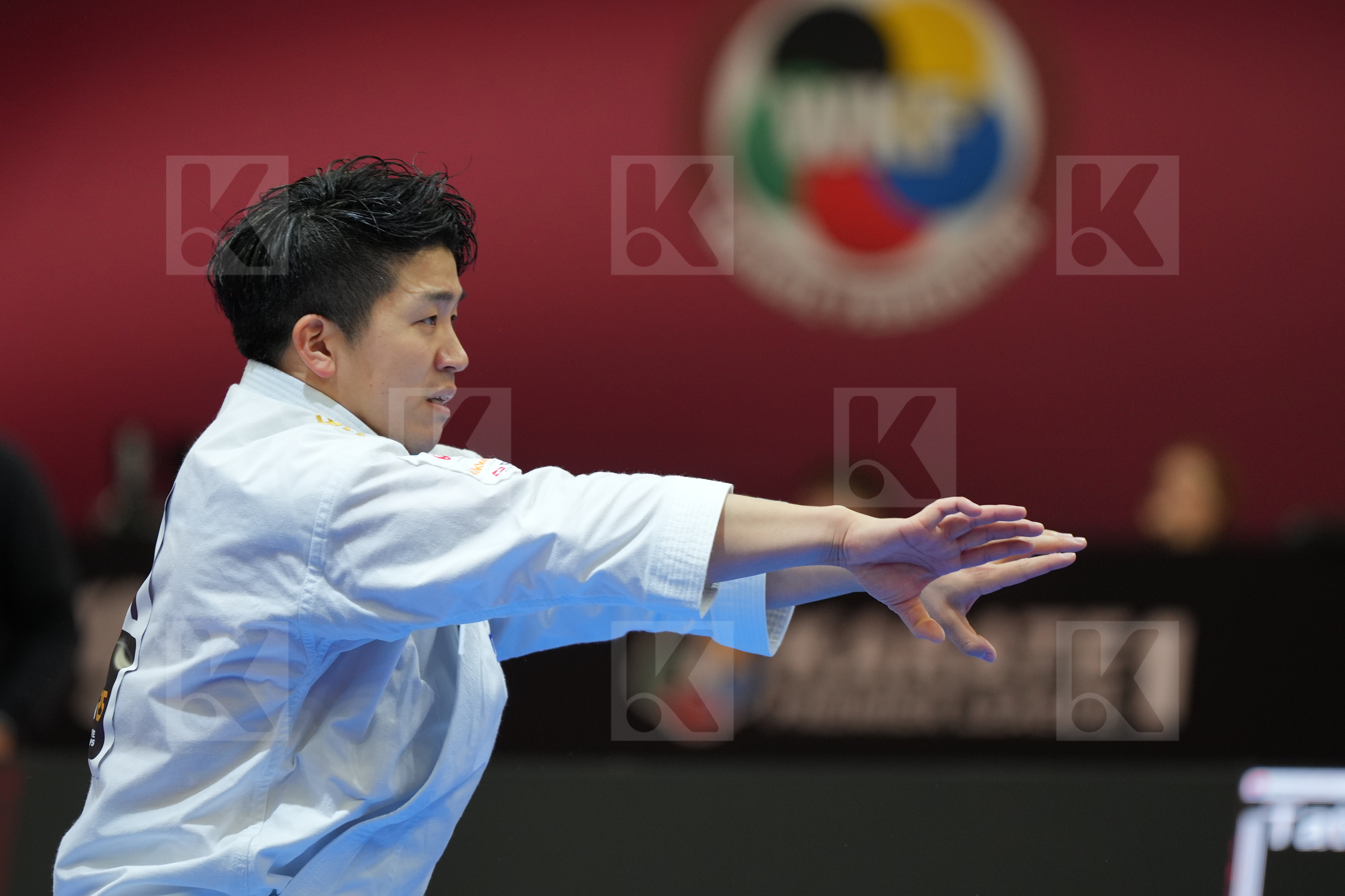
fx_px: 11206
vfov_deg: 4.6
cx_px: 672
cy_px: 448
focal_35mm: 300
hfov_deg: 6.9
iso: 640
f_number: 2.8
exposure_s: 1/500
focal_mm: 200
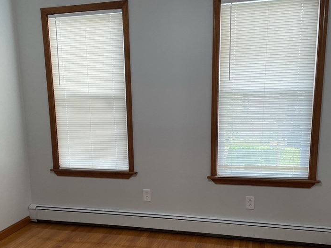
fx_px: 363
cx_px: 149
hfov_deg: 48.9
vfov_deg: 37.3
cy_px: 166
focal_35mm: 38
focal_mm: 4.2
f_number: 1.6
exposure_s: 1/120
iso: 125
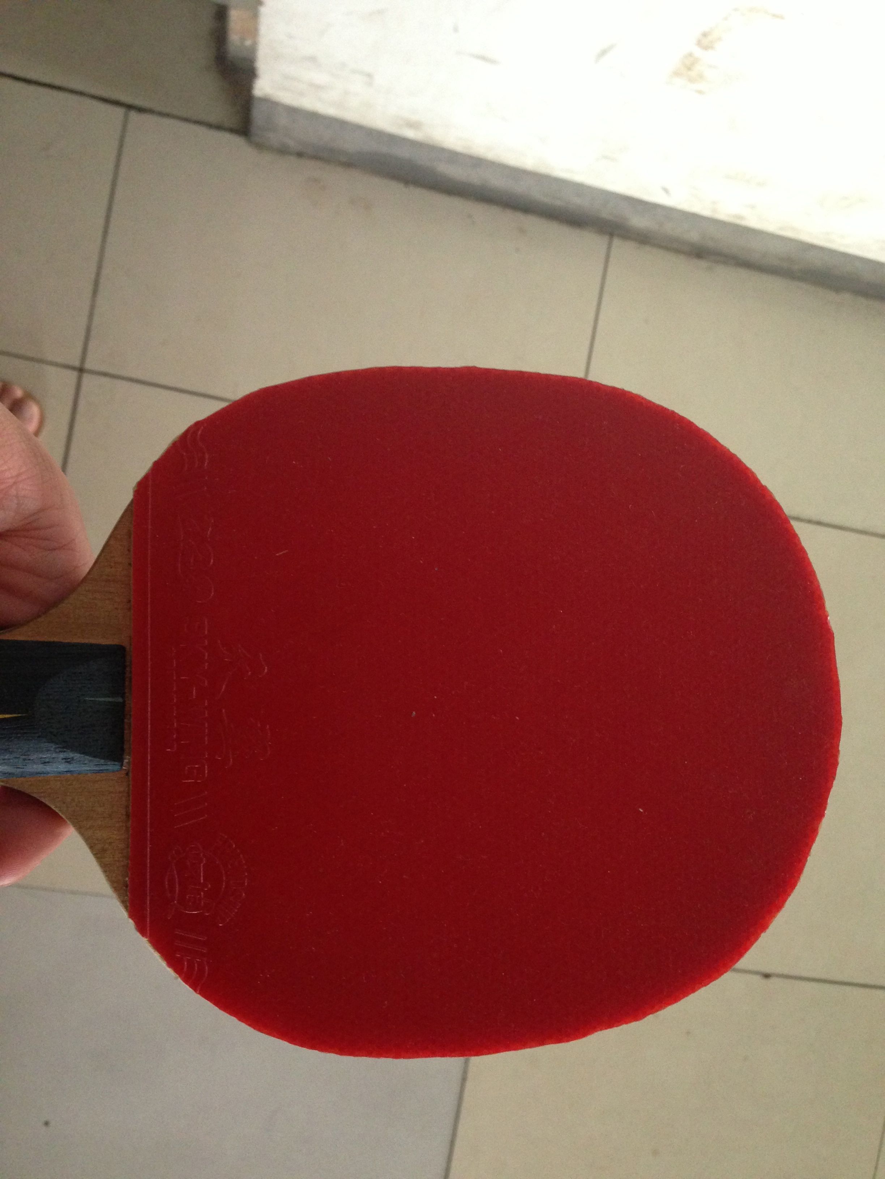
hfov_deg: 42.9
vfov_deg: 55.4
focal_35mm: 33
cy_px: 590
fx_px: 1125
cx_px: 442
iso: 250
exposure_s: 1/20
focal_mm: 4.13
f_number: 2.4
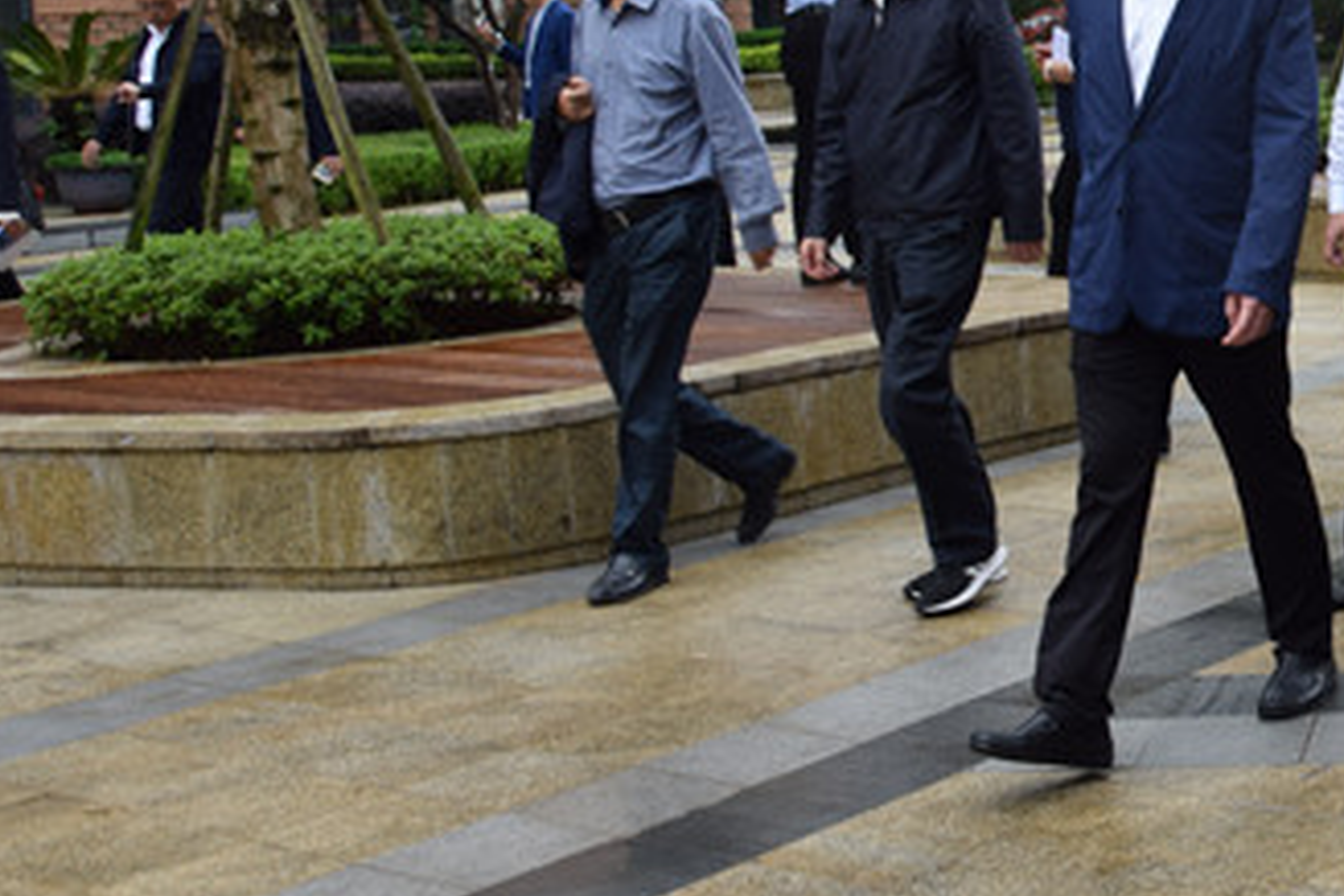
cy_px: 323
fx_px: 2464
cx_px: 1595
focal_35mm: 66
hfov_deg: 27.1
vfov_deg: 20.6
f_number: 5.6
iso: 200
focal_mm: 18
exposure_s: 1/160
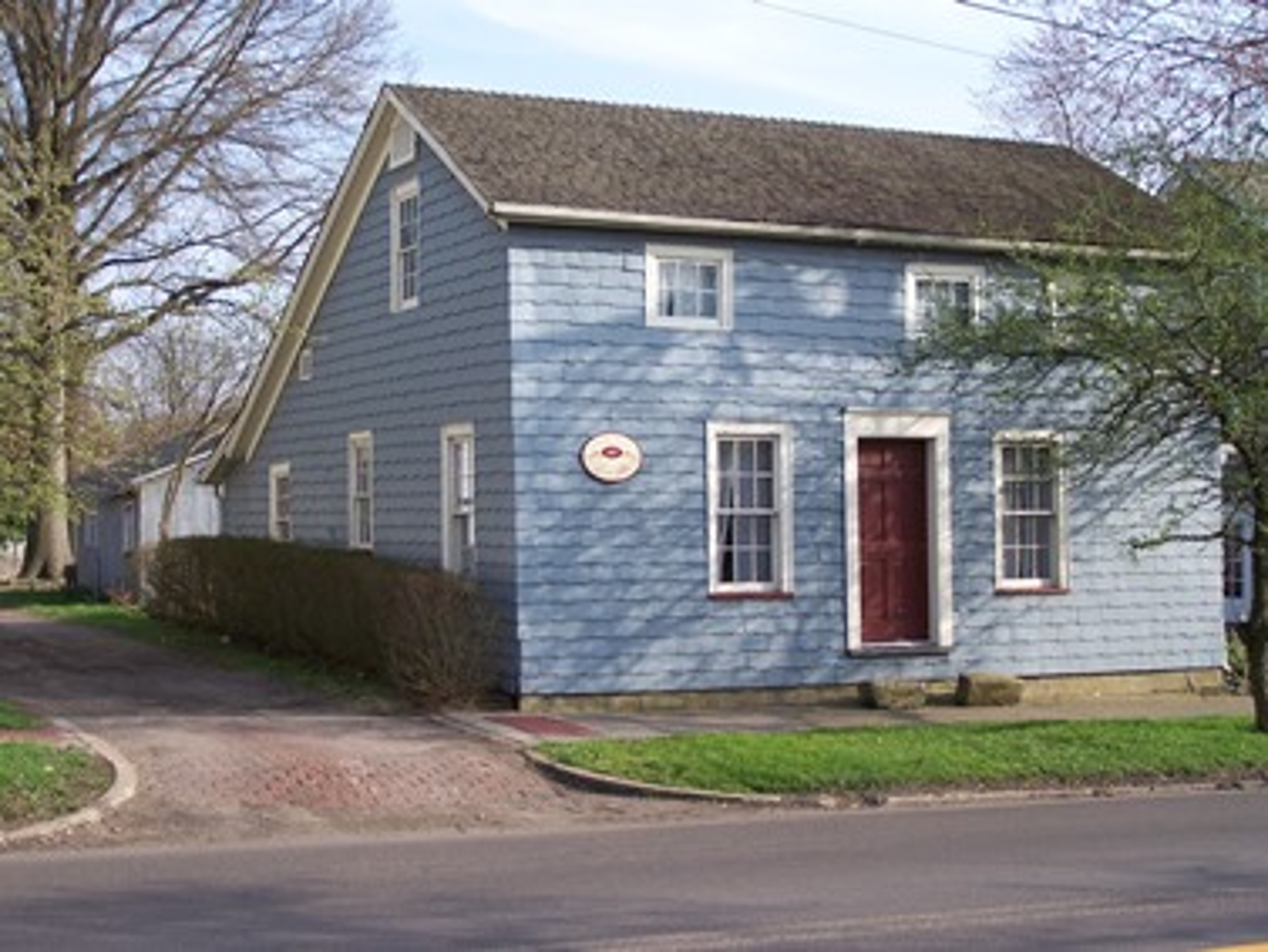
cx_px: 634
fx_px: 2162
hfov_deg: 32.7
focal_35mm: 59
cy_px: 476
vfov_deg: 24.8
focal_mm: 9.8
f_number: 3.1
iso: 80
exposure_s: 1/500
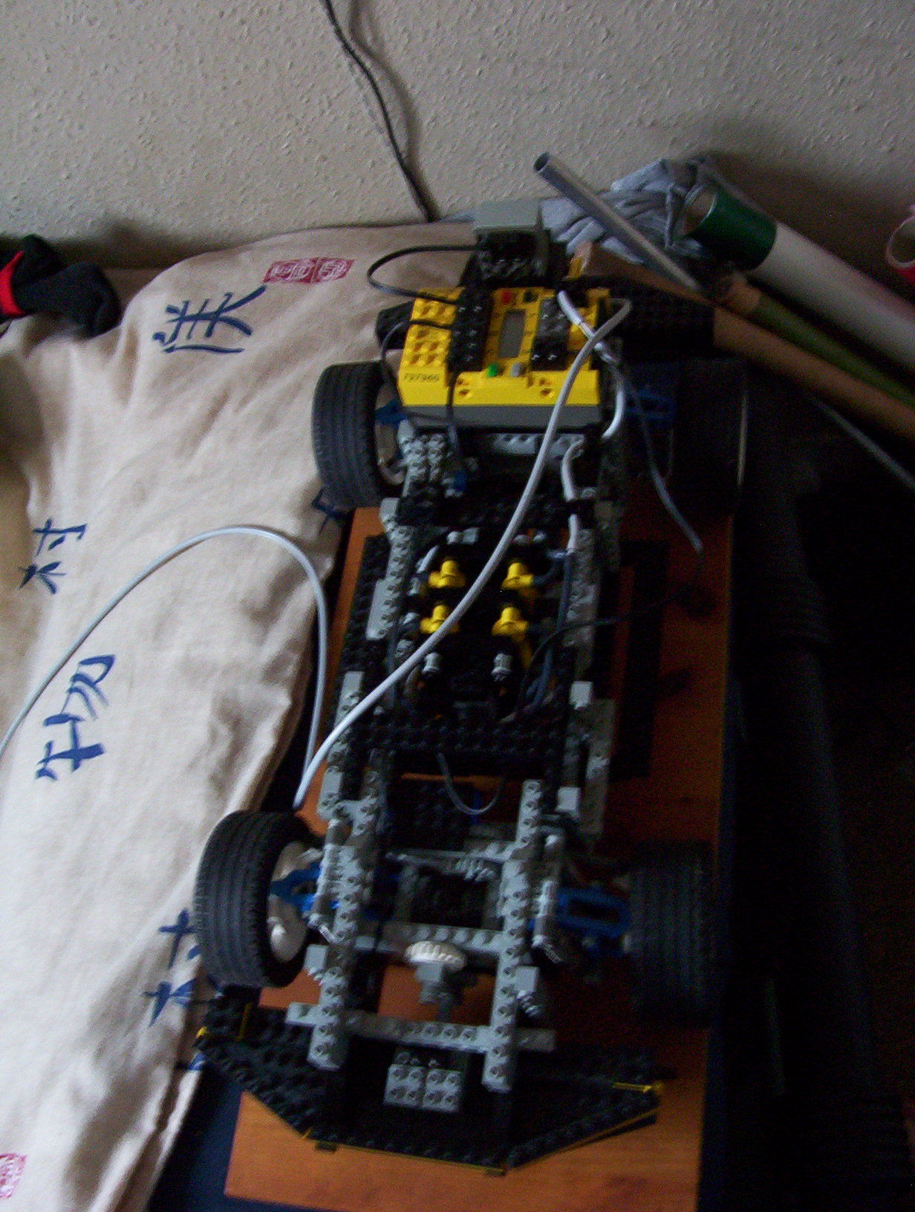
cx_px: 458
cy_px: 606
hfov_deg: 33.7
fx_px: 1509
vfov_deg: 43.8
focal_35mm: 43
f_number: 2.73
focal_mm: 5.77
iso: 200
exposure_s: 1/8
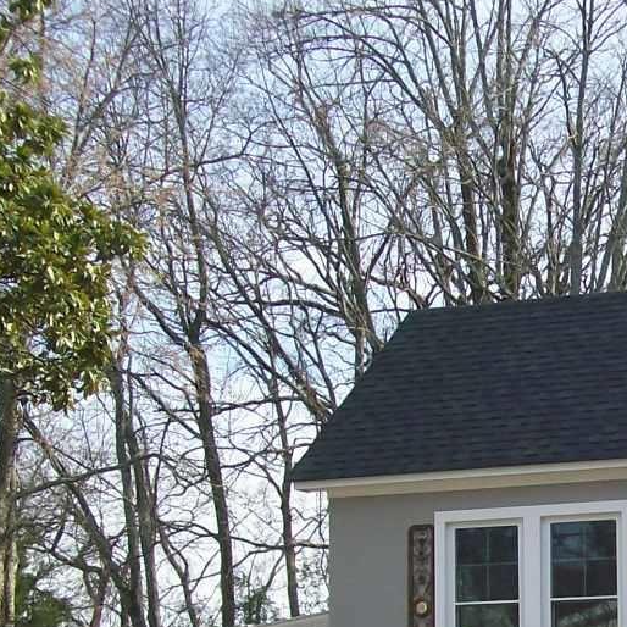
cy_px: 693
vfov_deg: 17.0
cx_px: 599
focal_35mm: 99
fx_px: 2029
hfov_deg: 17.2
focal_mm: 6
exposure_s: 1/615
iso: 80
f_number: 2.7
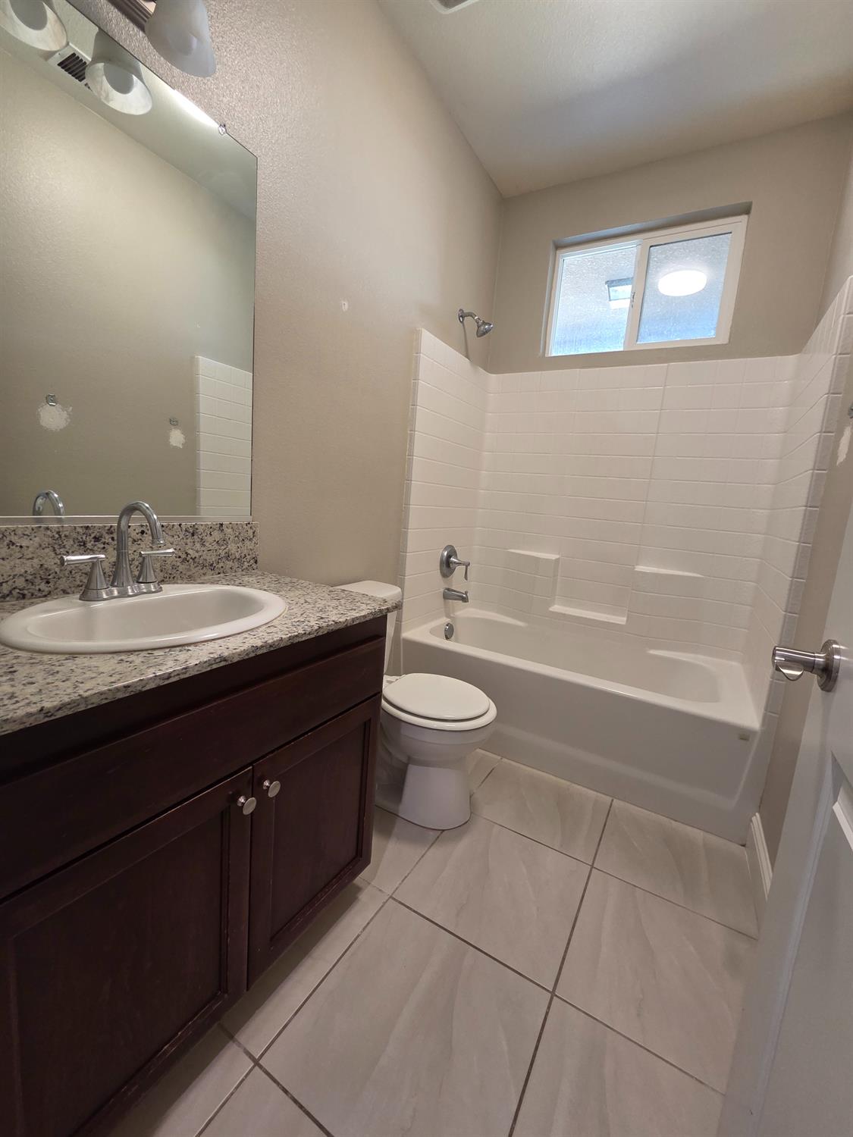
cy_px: 568
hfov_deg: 89.9
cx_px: 426
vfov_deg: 106.2
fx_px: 427
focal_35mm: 13
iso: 200
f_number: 2.2
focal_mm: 2.2
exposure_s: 1/60
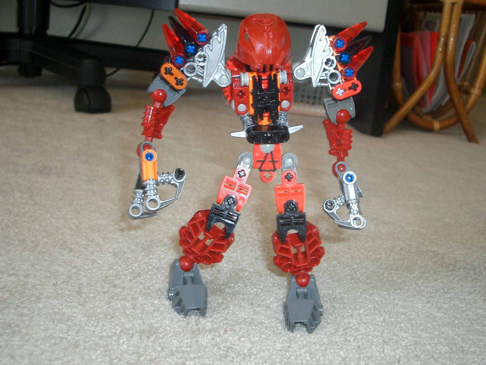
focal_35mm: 42
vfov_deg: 34.3
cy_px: 186
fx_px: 590
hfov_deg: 44.8
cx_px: 246
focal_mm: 6.8
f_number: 2.8
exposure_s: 1/40
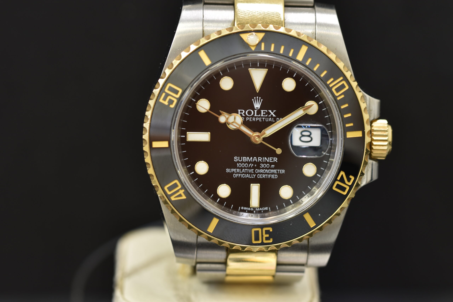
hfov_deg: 15.2
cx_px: 226
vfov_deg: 10.2
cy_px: 151
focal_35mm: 135
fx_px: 1699
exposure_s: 1/10
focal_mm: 90
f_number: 5
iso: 100
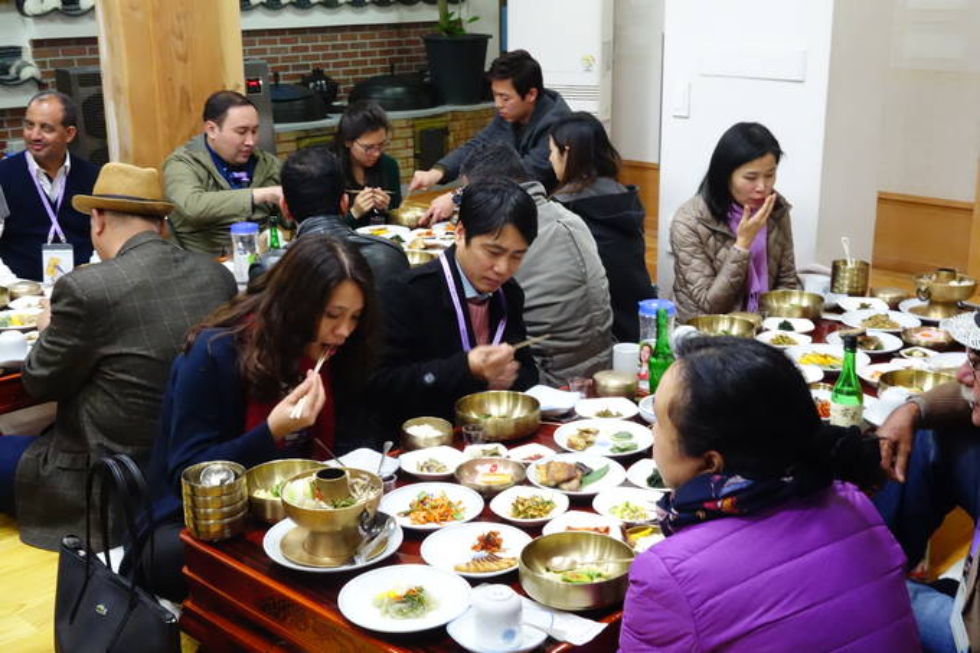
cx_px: 490
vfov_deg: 29.9
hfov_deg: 43.6
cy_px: 326
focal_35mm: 45
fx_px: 1225
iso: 3200
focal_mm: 16.59
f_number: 8
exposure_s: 1/20
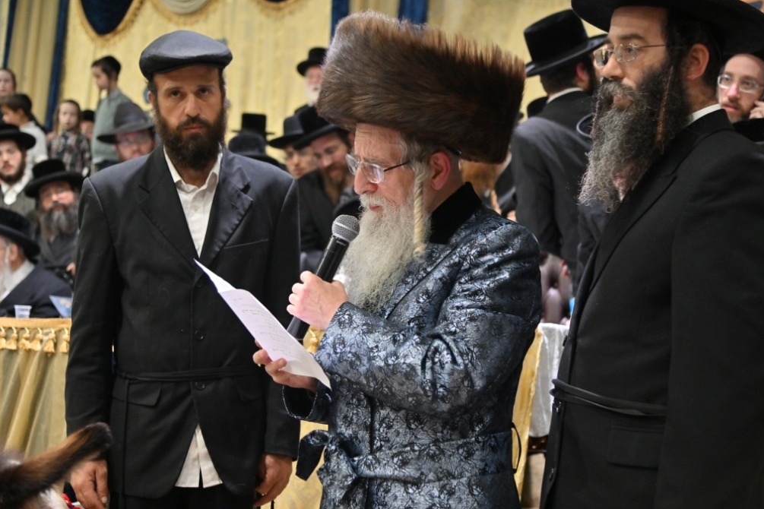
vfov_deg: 25.5
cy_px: 259
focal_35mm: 53
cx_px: 377
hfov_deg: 37.5
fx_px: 1125
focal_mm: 52
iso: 1000
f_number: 4
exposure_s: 1/160
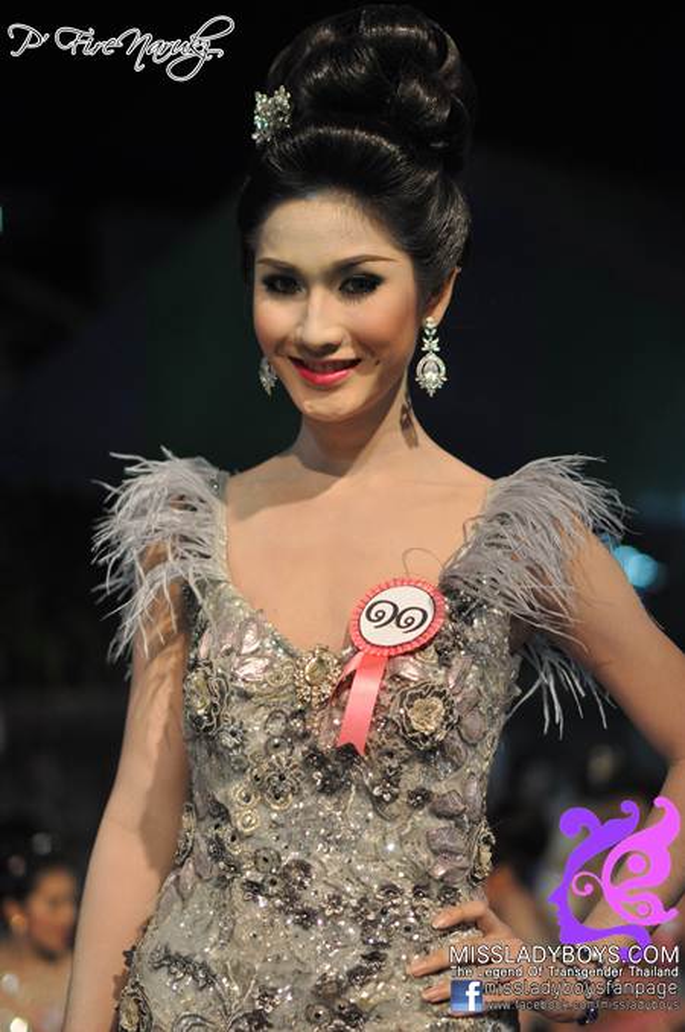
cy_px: 516
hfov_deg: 18.1
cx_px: 342
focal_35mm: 75
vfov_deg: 27.0
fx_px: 2147
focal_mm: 50
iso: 640
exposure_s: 1/200
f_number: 1.8
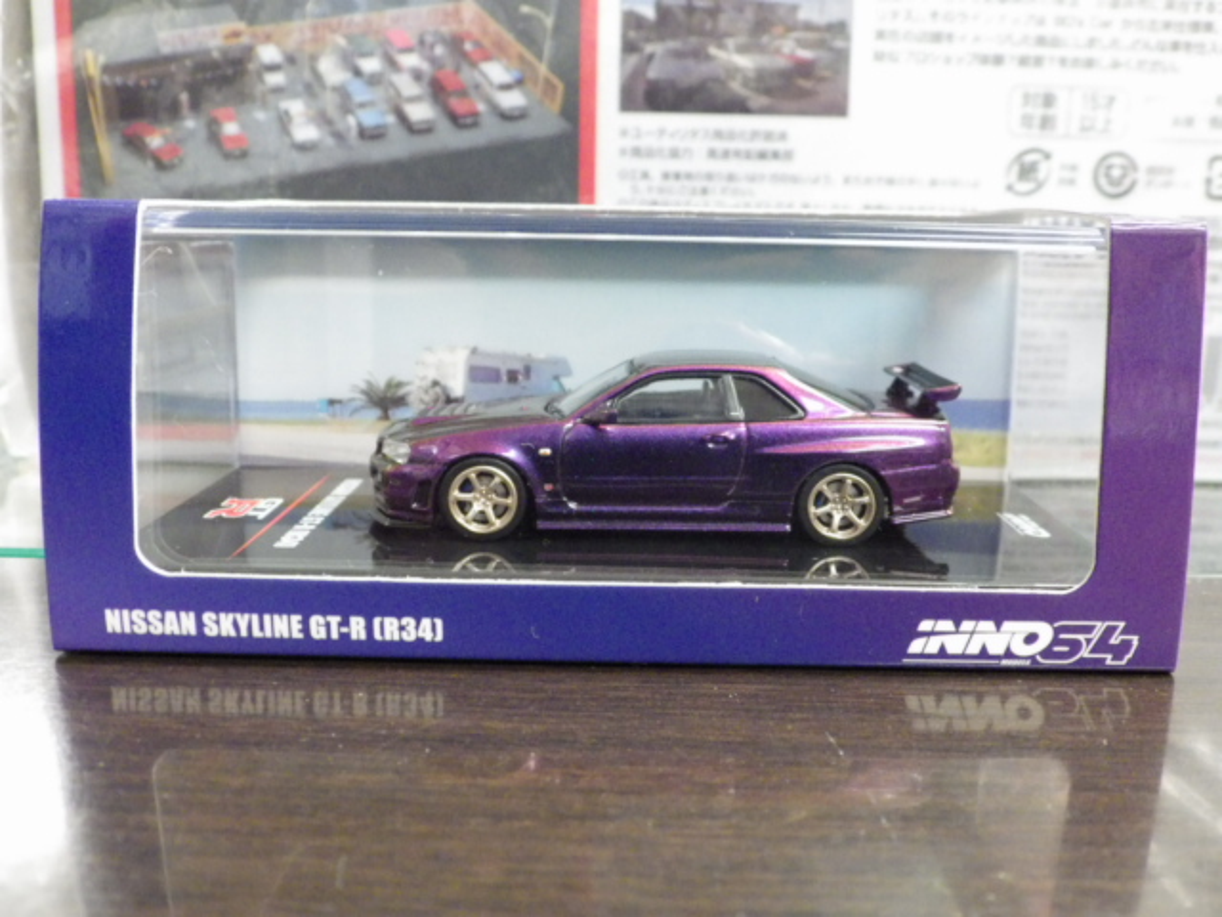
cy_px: 458
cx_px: 611
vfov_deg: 41.8
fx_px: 1200
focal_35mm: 34
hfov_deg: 54.0
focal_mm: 6.2
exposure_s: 1/25
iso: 1000
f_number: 3.4
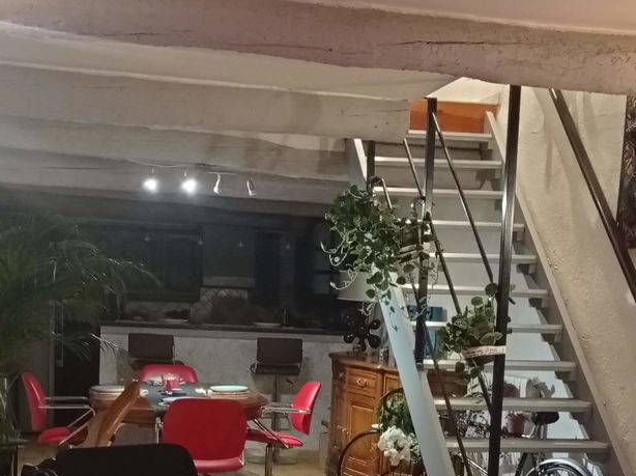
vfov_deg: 19.7
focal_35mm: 73
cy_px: 446
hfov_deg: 26.7
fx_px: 1340
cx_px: 306
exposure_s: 1/25
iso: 487
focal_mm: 4.74
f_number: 1.79
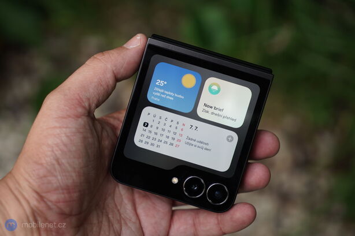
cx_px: 178
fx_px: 690
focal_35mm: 70
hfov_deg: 28.9
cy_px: 118
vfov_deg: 19.4
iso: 100
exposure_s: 1/125
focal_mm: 70
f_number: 4
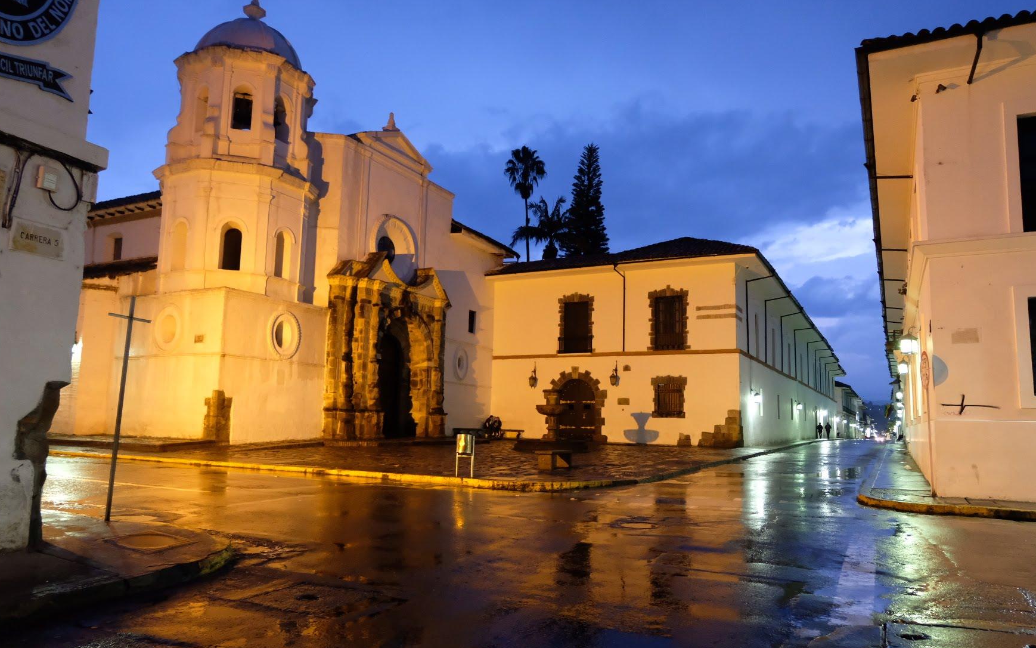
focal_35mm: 25
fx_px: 706
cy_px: 338
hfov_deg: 72.5
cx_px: 521
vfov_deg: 49.3
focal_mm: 16
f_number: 3.5
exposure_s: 1/13
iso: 3200
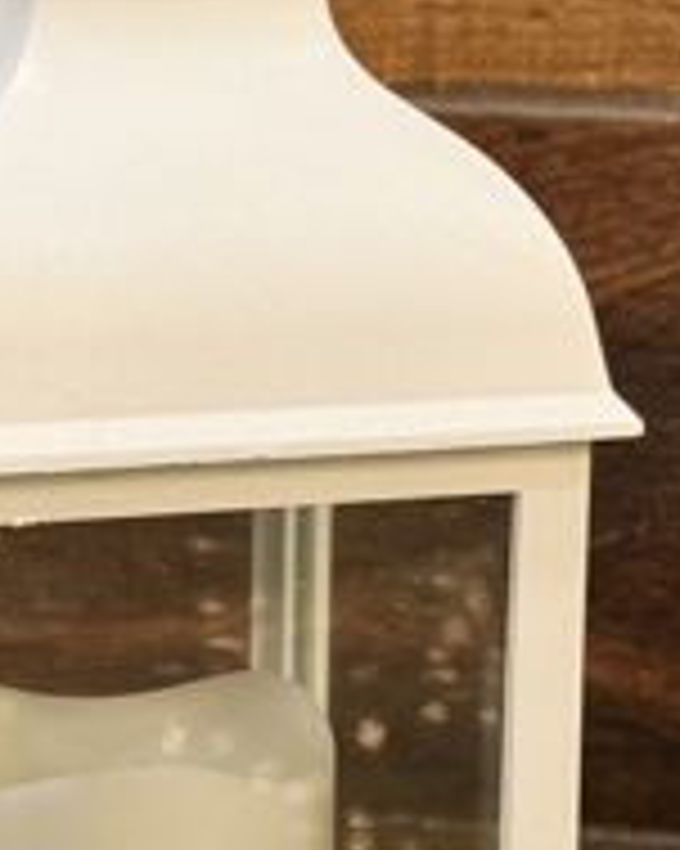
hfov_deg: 9.7
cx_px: 198
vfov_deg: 12.1
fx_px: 4003
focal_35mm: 159
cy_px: 490
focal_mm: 6.76
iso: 200
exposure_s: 1/40
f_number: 1.78
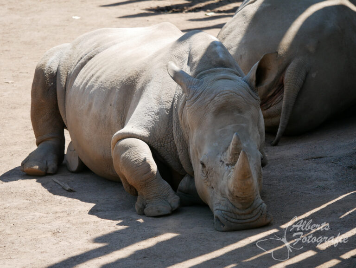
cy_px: 134
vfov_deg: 5.0
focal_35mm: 300
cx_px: 178
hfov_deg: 6.6
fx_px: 3087
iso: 200
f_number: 4.5
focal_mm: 150
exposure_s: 1/500
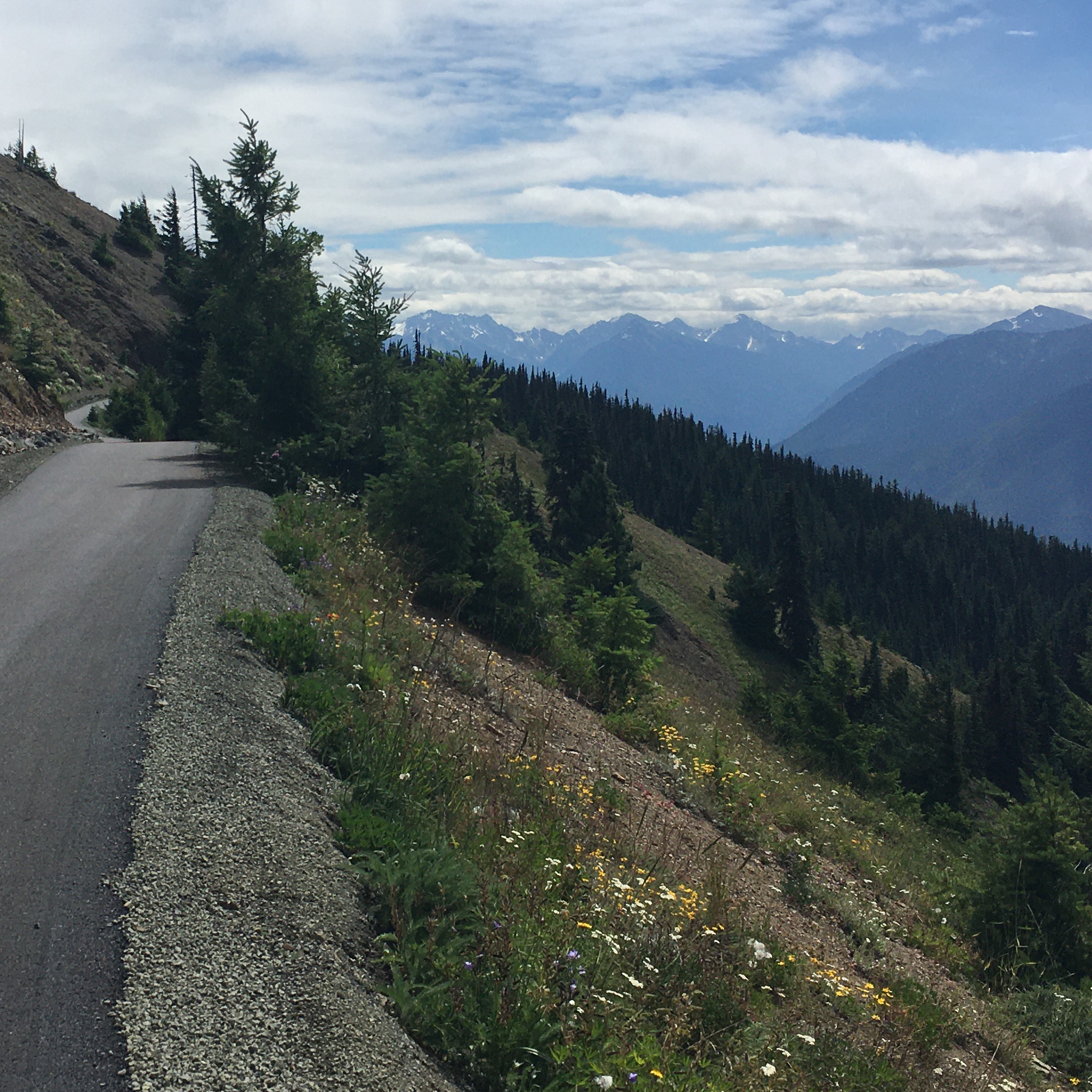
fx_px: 1927
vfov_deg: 31.6
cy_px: 468
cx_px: 353
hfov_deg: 31.4
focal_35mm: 54
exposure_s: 1/4274
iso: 25
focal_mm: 4.15
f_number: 2.2
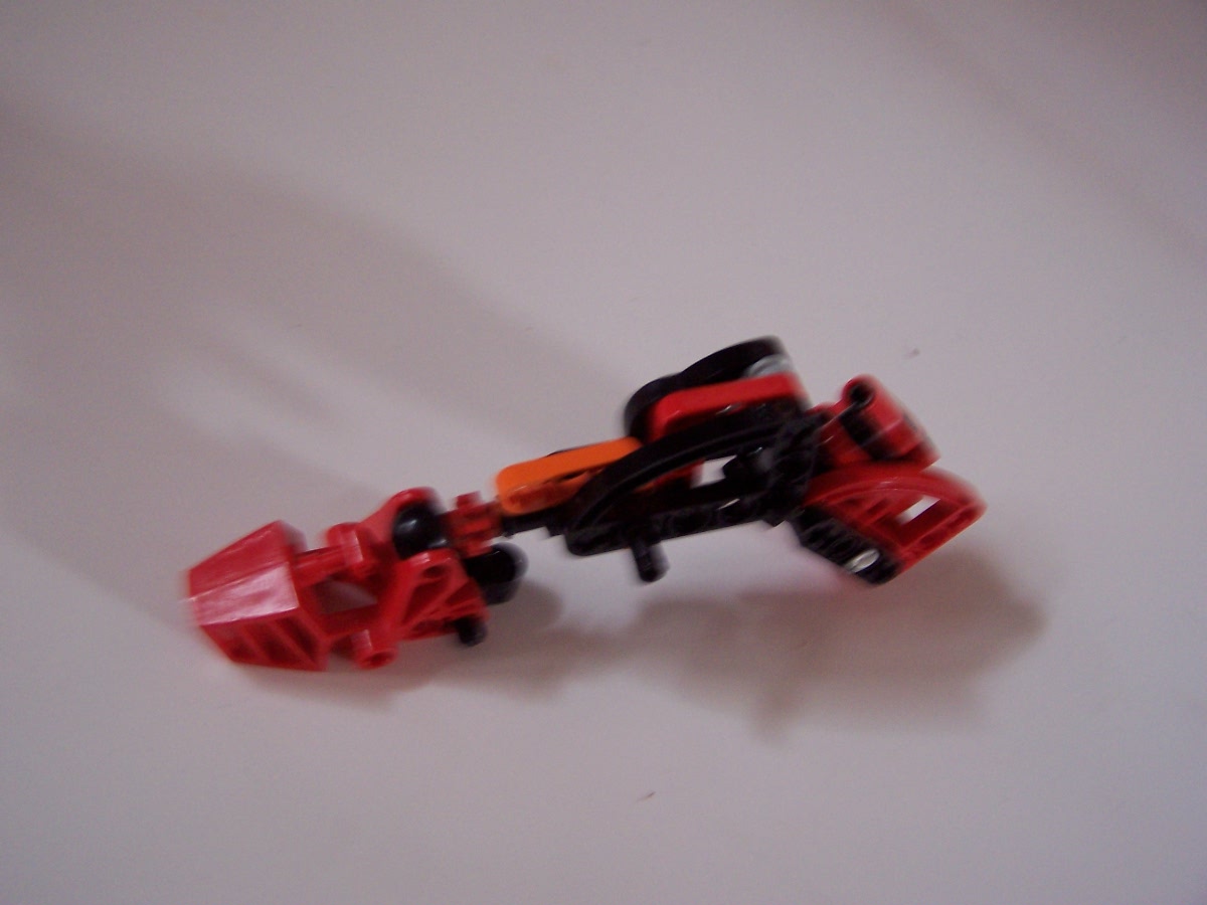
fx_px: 1325
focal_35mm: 38
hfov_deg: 49.0
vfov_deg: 37.7
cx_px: 604
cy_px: 452
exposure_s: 1/8
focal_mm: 6.3
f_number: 2.8
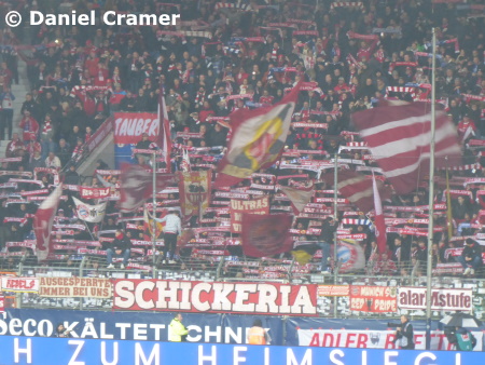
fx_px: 5229
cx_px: 242
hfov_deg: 5.3
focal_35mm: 373
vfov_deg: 4.0
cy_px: 182
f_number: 6
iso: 400
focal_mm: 66.8
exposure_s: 1/20
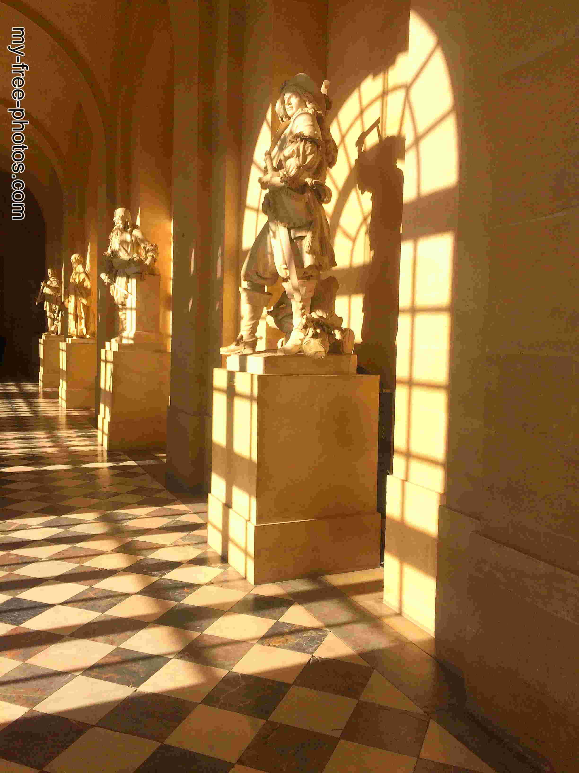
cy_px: 386
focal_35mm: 29
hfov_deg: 48.2
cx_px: 290
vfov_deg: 61.7
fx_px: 647
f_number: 2.2
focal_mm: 4.15
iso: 32
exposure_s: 1/1953
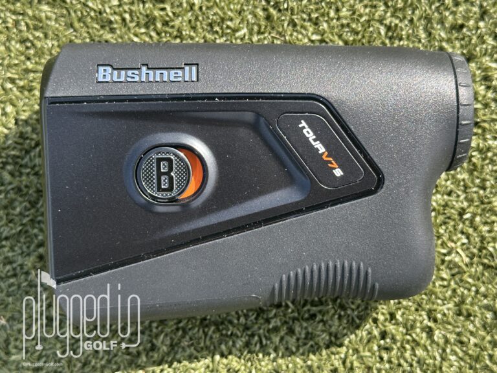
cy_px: 186
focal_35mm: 48
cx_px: 248
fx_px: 689
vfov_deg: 30.3
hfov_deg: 39.7
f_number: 1.78
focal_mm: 6.86
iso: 64
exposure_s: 1/690
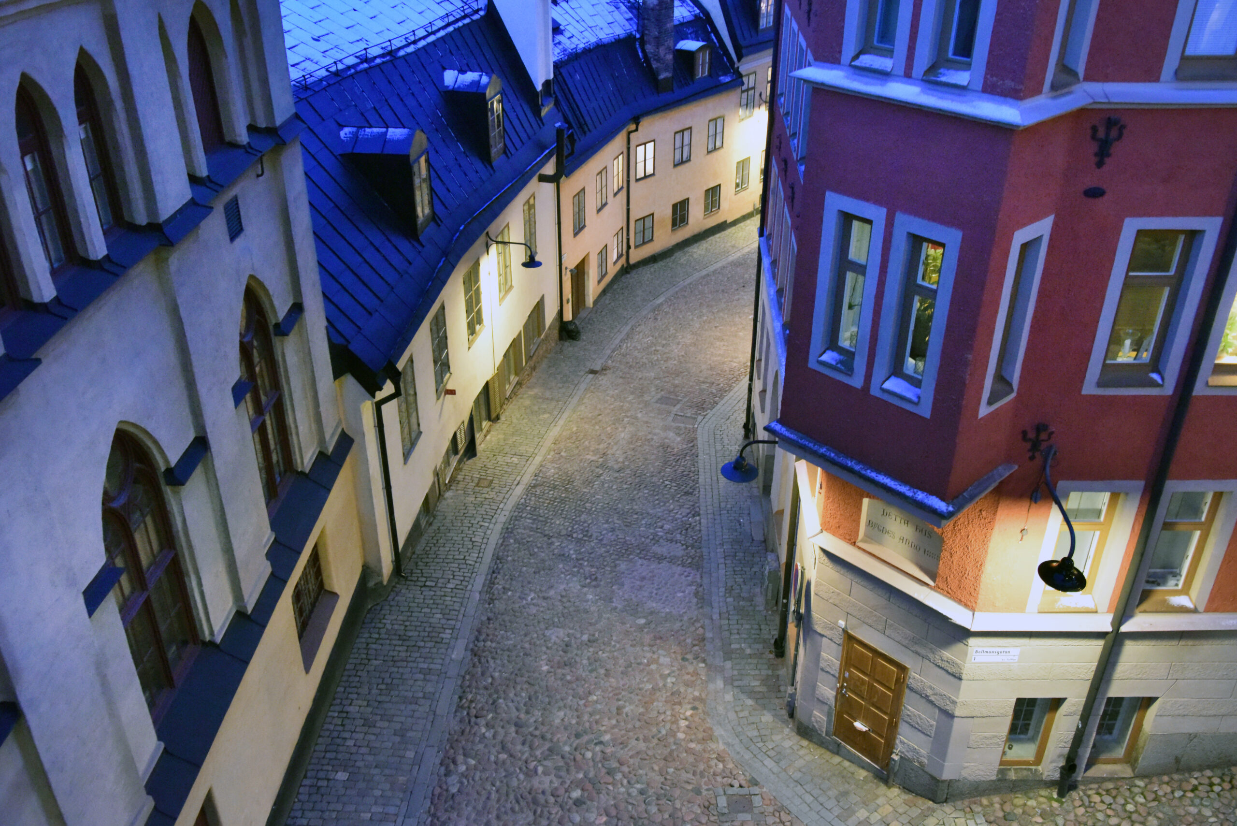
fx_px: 1066
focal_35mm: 31
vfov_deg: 42.4
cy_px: 413
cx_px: 618
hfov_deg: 60.3
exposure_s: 1/4
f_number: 10
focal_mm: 31
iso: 12800
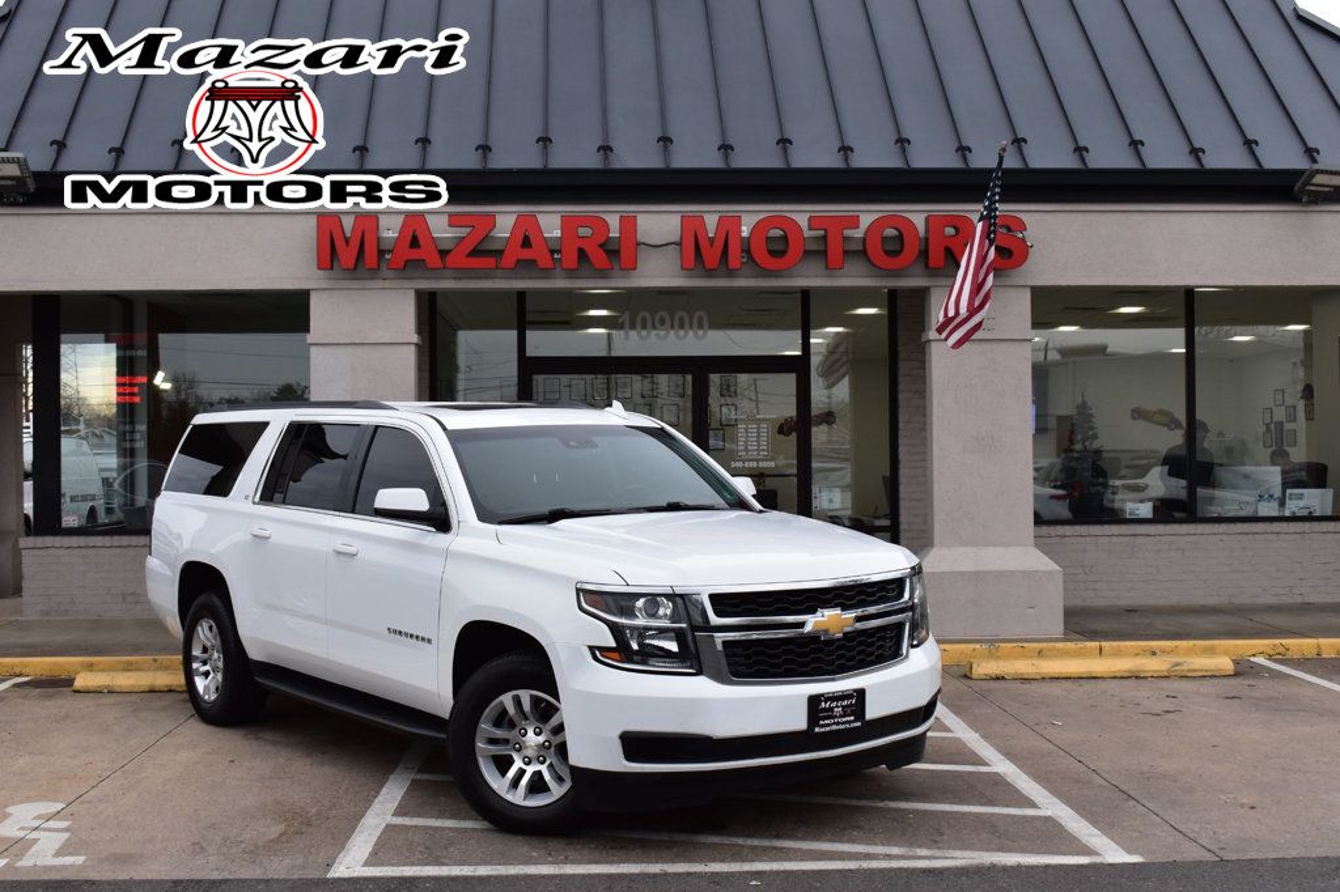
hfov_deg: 45.0
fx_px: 1619
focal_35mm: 44
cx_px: 670
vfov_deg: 30.8
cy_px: 446
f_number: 9
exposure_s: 1/125
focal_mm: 29
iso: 400
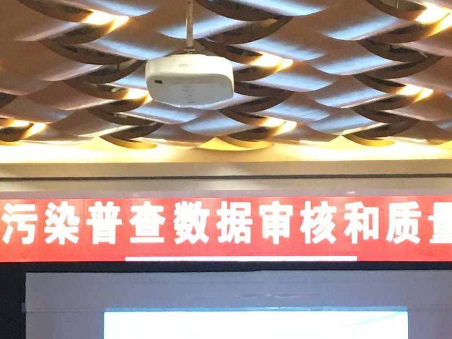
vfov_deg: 11.6
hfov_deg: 15.5
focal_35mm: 127
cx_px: 294
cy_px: 304
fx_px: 1659
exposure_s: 1/17
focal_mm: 4.15
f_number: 2.2
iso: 200
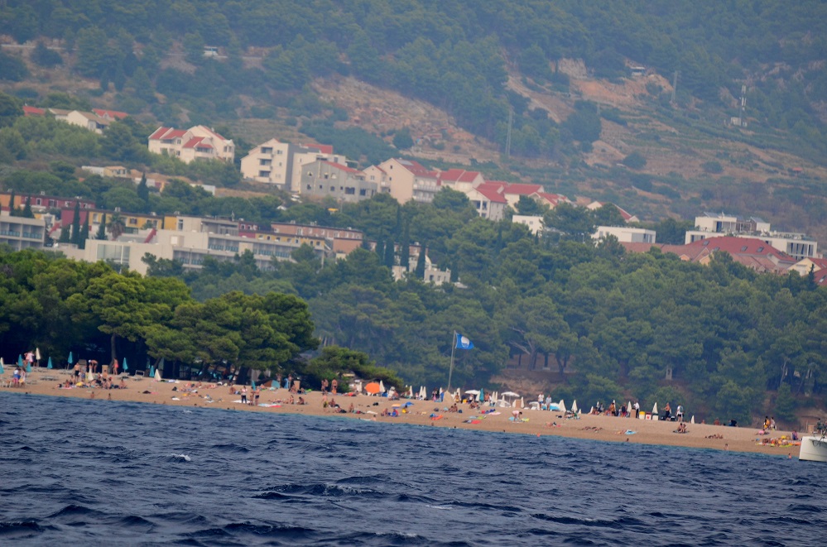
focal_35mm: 360
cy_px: 274
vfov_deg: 3.8
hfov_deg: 5.7
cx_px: 414
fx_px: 8250
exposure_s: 1/1600
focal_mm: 240
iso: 400
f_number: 5.6
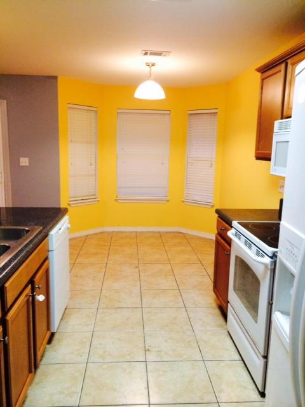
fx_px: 352
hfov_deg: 46.8
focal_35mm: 30
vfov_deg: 60.0
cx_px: 152
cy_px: 204
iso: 160
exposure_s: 1/30
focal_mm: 4.12
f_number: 2.2
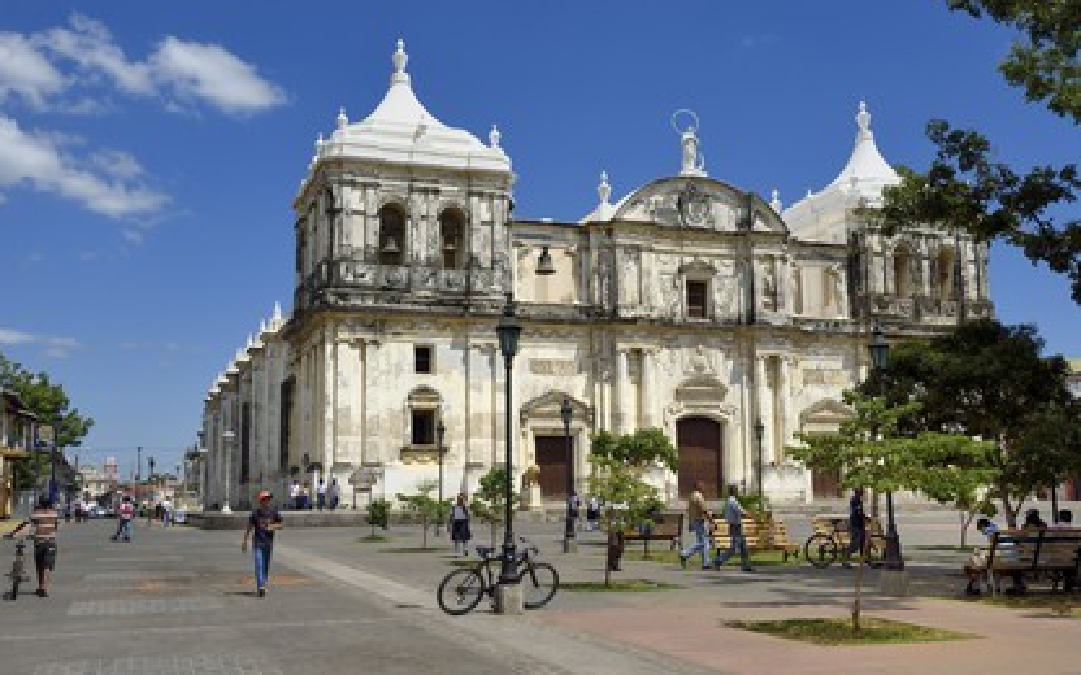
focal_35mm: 35
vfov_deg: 36.3
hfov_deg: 55.3
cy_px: 332
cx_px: 538
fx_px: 1031
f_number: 13
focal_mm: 34
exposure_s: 1/320
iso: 200
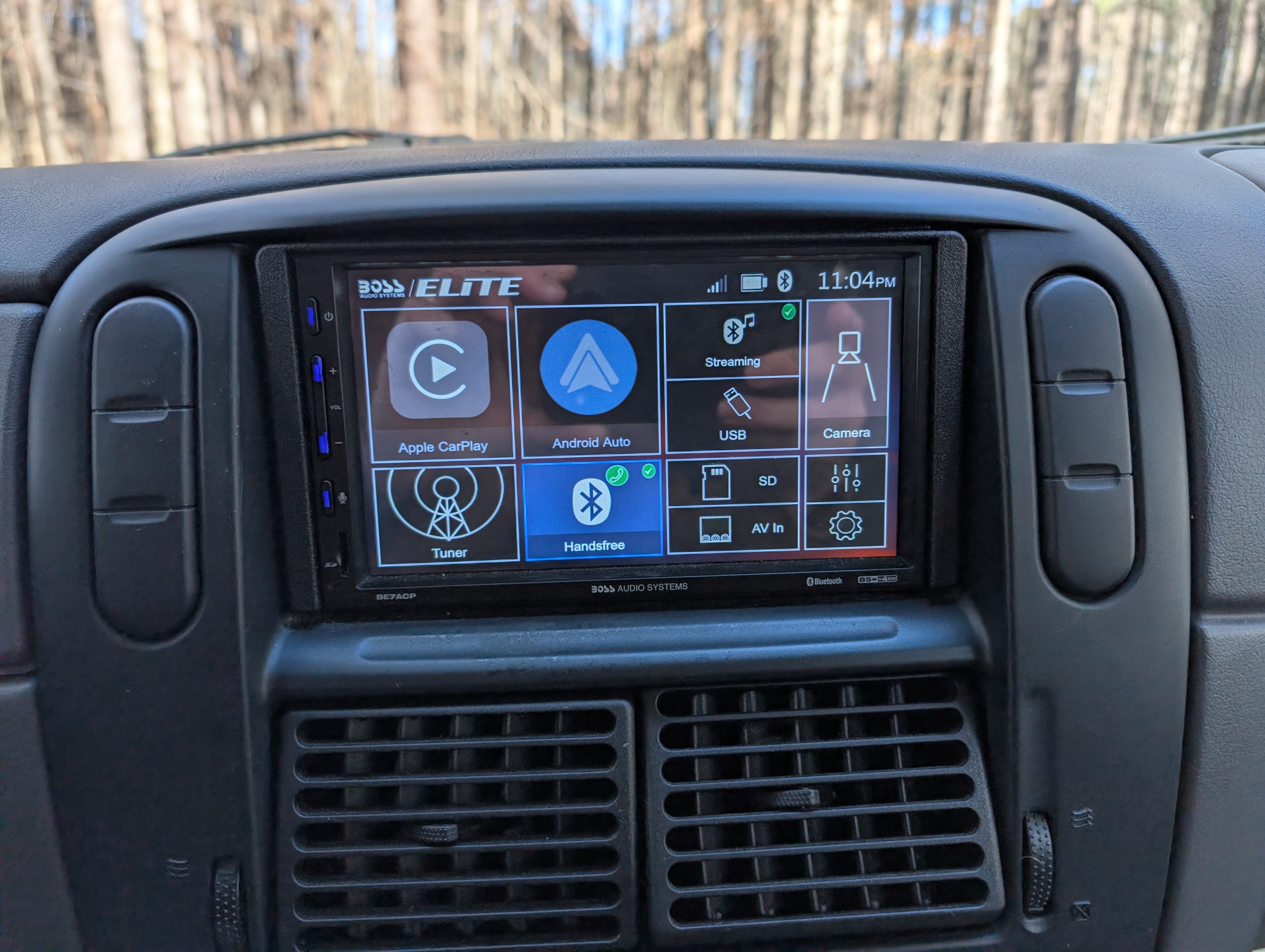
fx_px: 878
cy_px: 476
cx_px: 632
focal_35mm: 24
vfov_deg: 56.9
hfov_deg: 71.5
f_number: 1.68
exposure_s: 1/88.3
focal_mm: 6.9
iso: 17
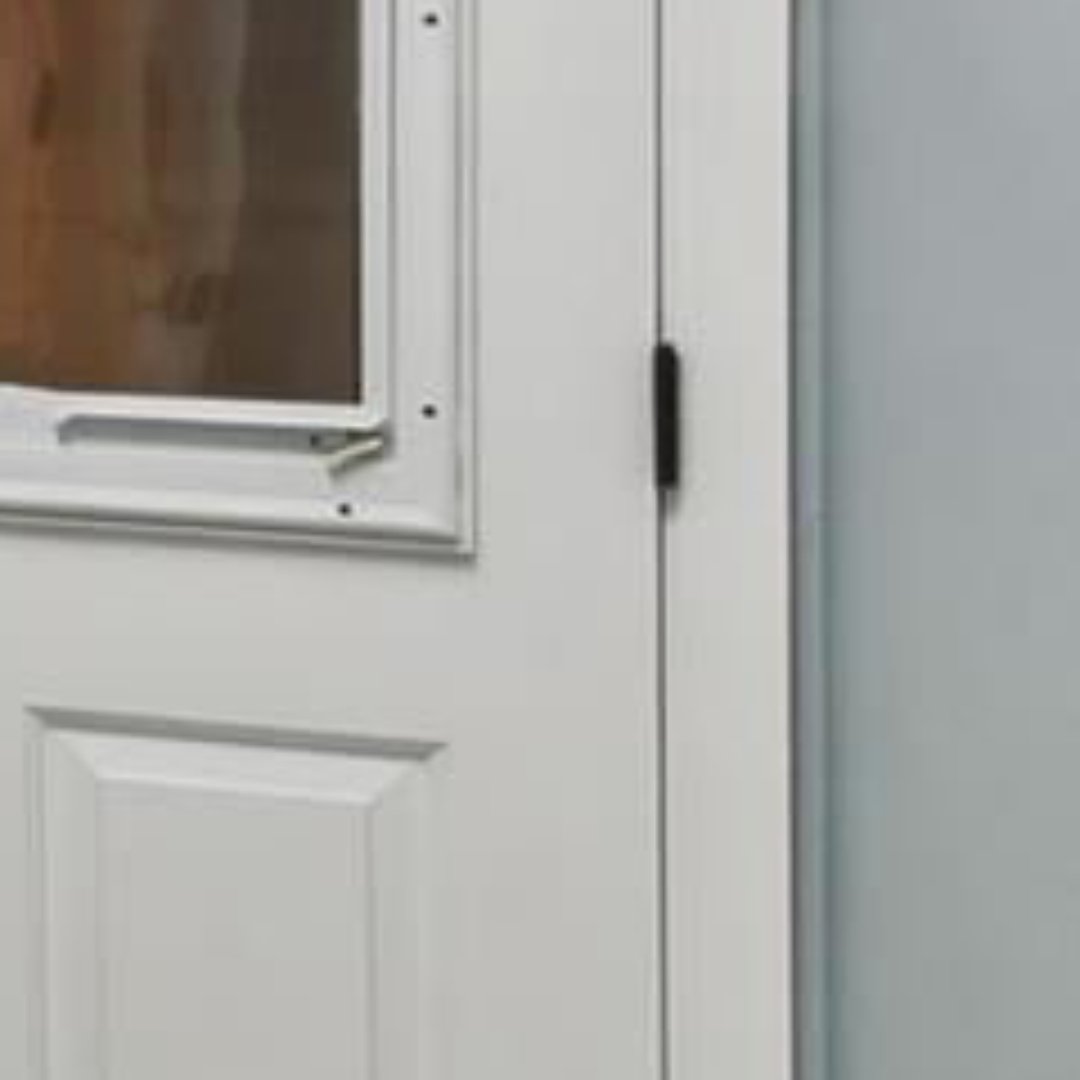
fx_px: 3000
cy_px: -27
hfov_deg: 13.0
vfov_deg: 19.7
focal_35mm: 85
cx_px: -1778
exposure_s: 1/20
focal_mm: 10
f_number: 7.1
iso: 100
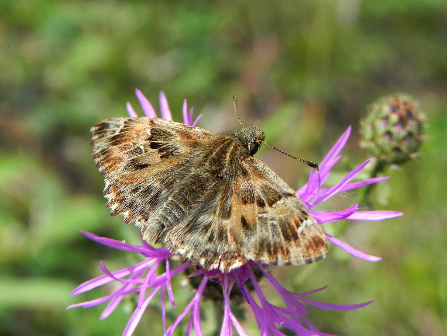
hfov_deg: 18.7
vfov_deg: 14.1
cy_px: 168
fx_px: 1356
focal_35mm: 105
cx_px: 224
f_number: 4.5
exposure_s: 1/635
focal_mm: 18.8
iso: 160
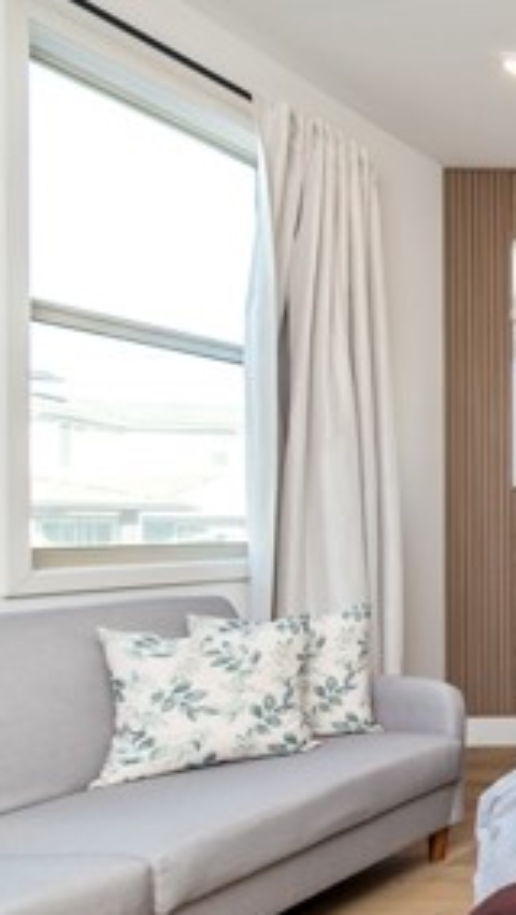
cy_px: 532
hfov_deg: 20.1
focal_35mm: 33
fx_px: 802
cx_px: 1003
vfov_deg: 59.2
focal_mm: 14
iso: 200
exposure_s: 1/80
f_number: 4.5
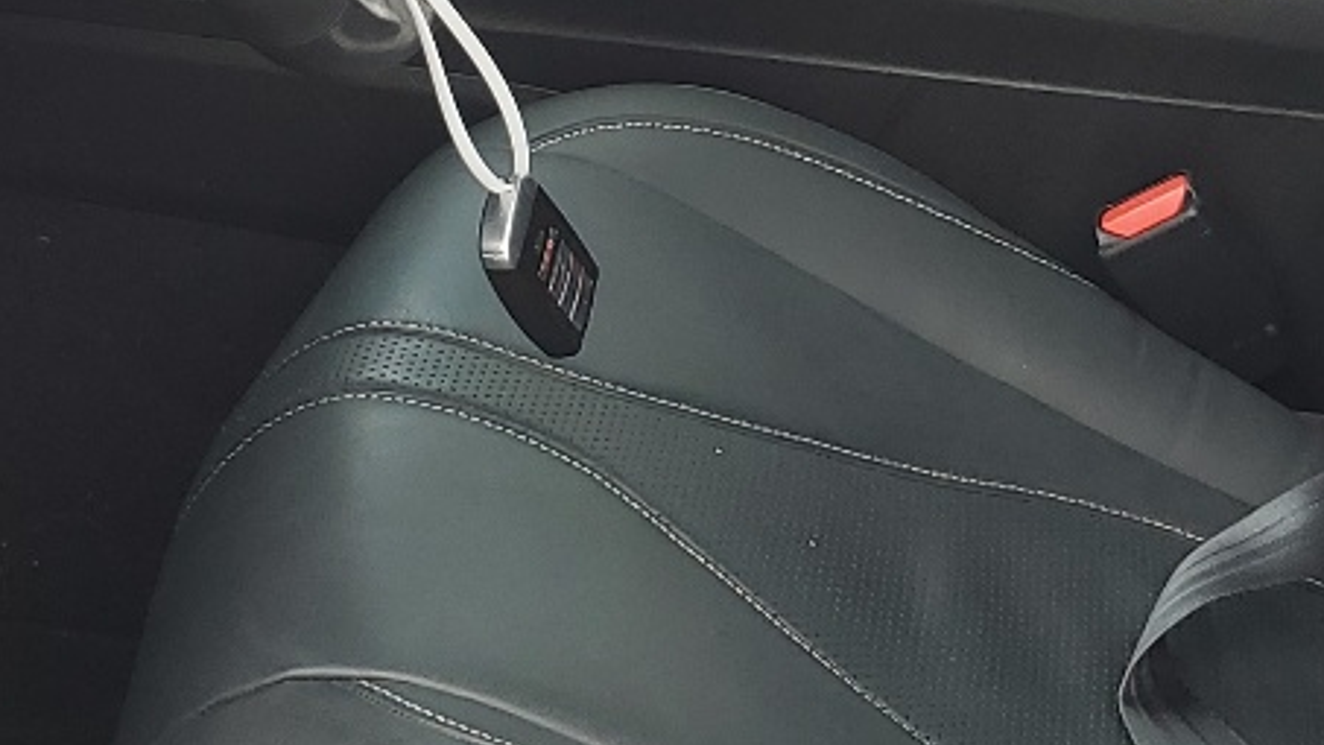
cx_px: 763
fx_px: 3511
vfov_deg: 12.0
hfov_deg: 21.3
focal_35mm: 100
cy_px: -18
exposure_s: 1/204
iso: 50
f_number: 1.5
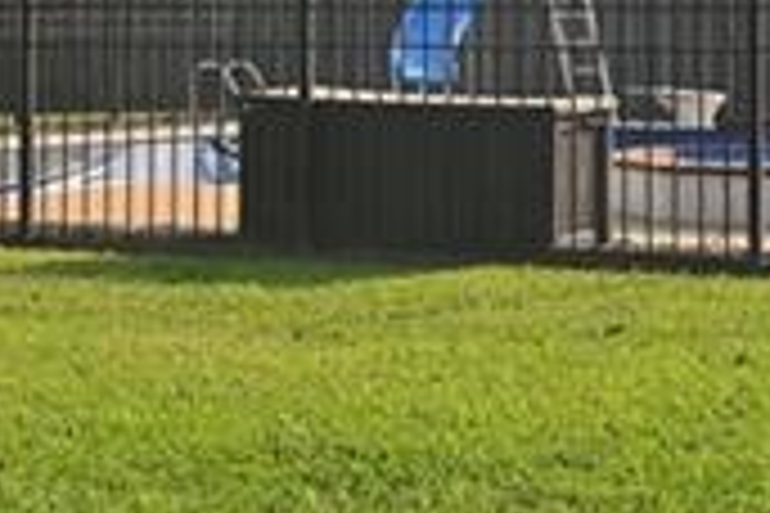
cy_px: -101
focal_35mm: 144
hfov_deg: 14.2
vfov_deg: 9.4
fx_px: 3080
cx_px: 459
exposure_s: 1/125
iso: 125
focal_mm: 24
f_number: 11
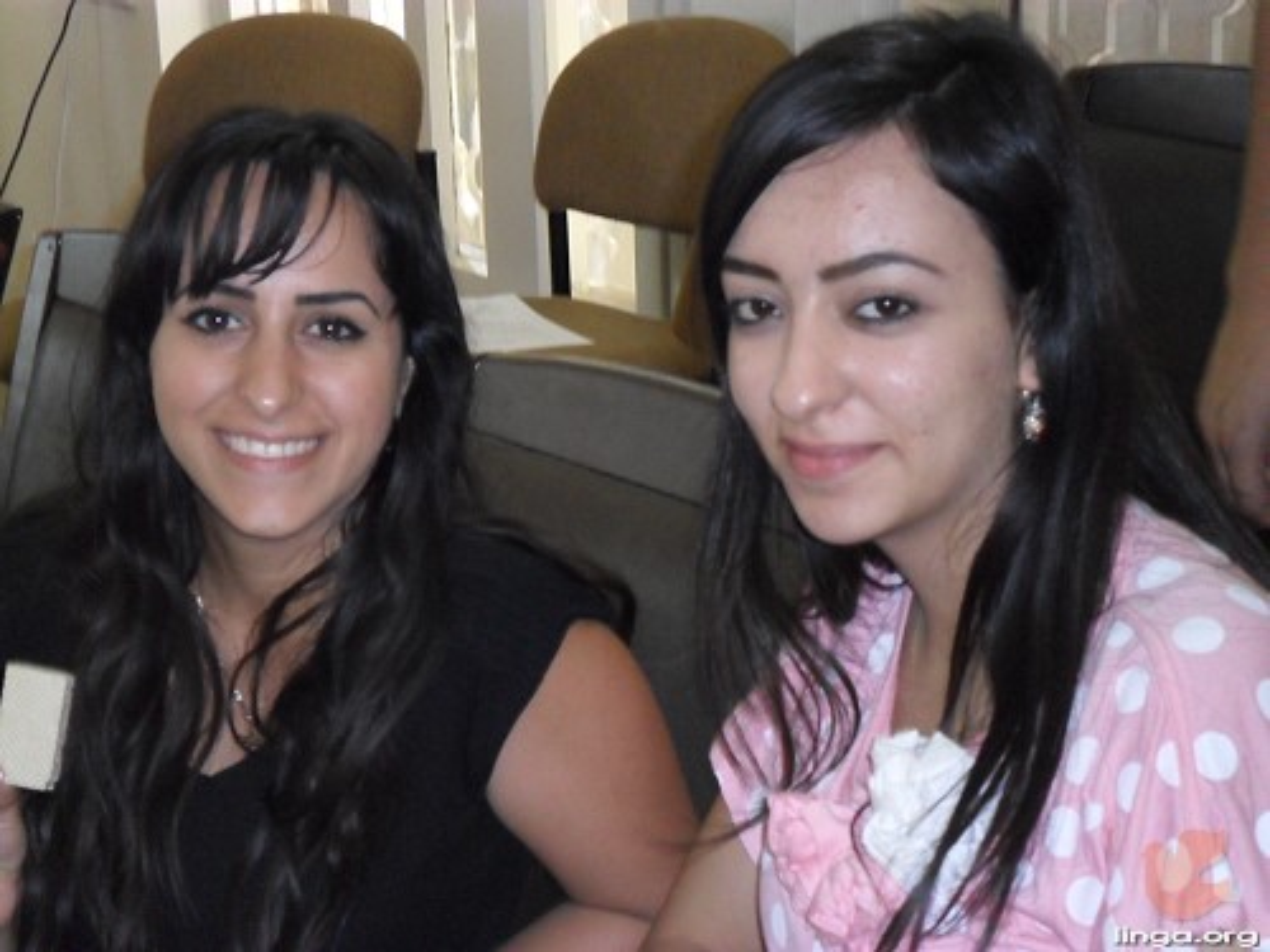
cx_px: 635
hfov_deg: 18.2
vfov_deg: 13.7
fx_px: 3962
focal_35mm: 108
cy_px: 476
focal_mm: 19.6
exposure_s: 1/60
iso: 400
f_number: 5
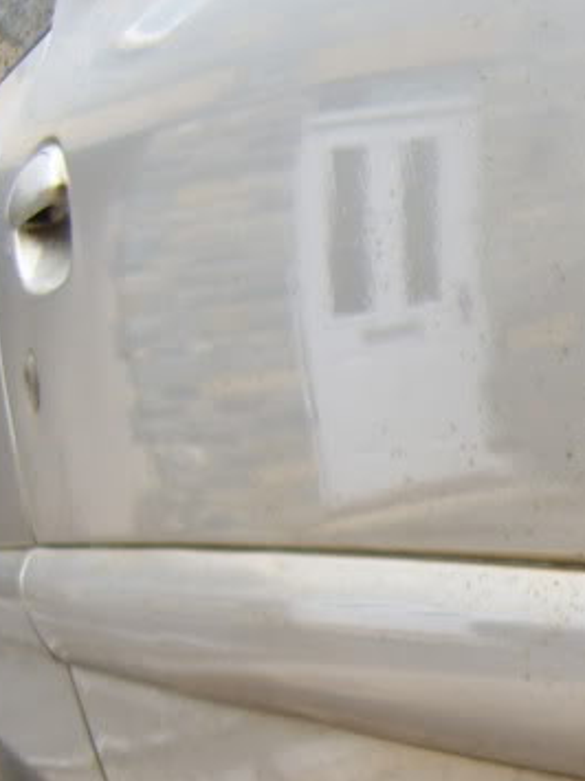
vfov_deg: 19.3
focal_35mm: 101
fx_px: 2277
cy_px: 612
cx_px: 882
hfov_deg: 13.7
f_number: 2.8
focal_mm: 7.4
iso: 80
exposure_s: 1/250
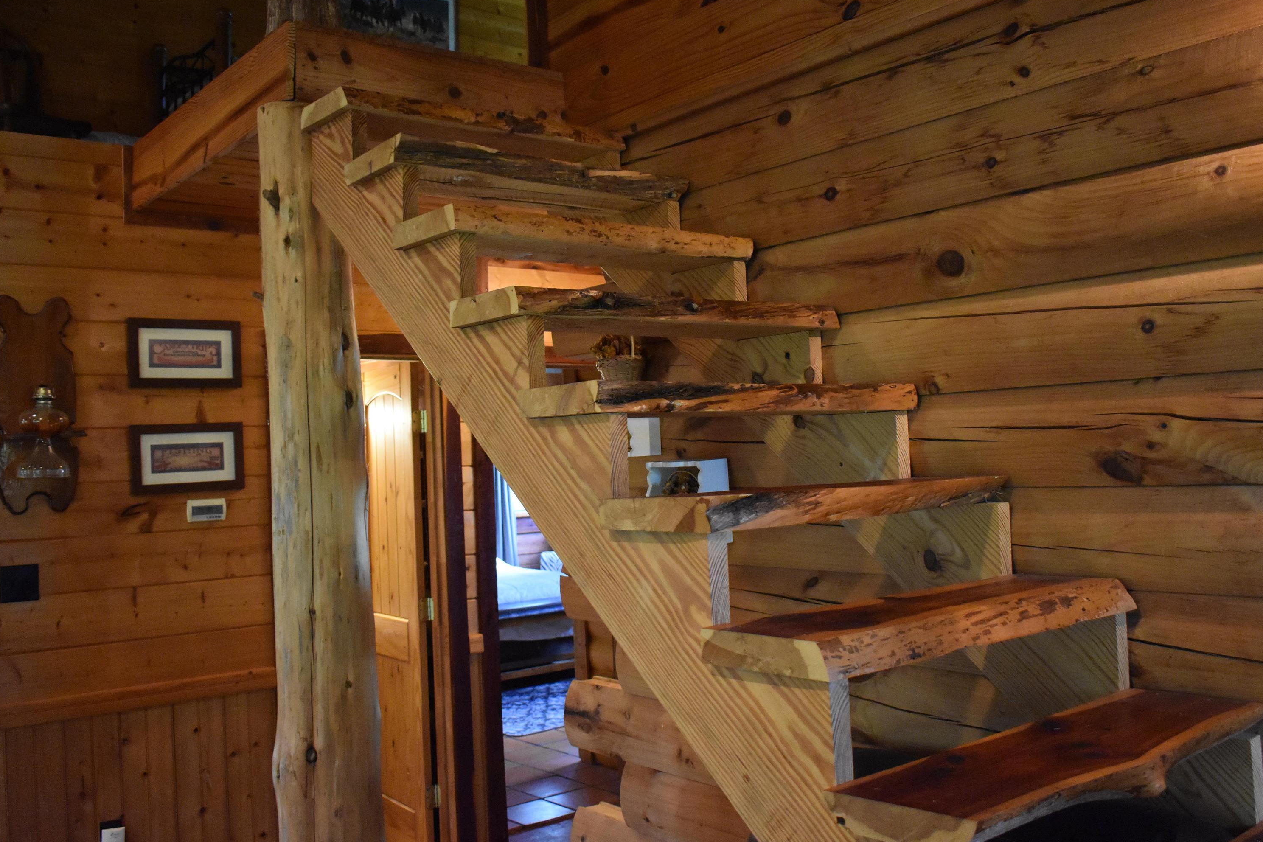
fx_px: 1141
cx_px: 648
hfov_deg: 57.9
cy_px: 415
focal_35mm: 33
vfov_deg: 40.5
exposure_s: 1/125
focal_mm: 21
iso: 5000
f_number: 3.8
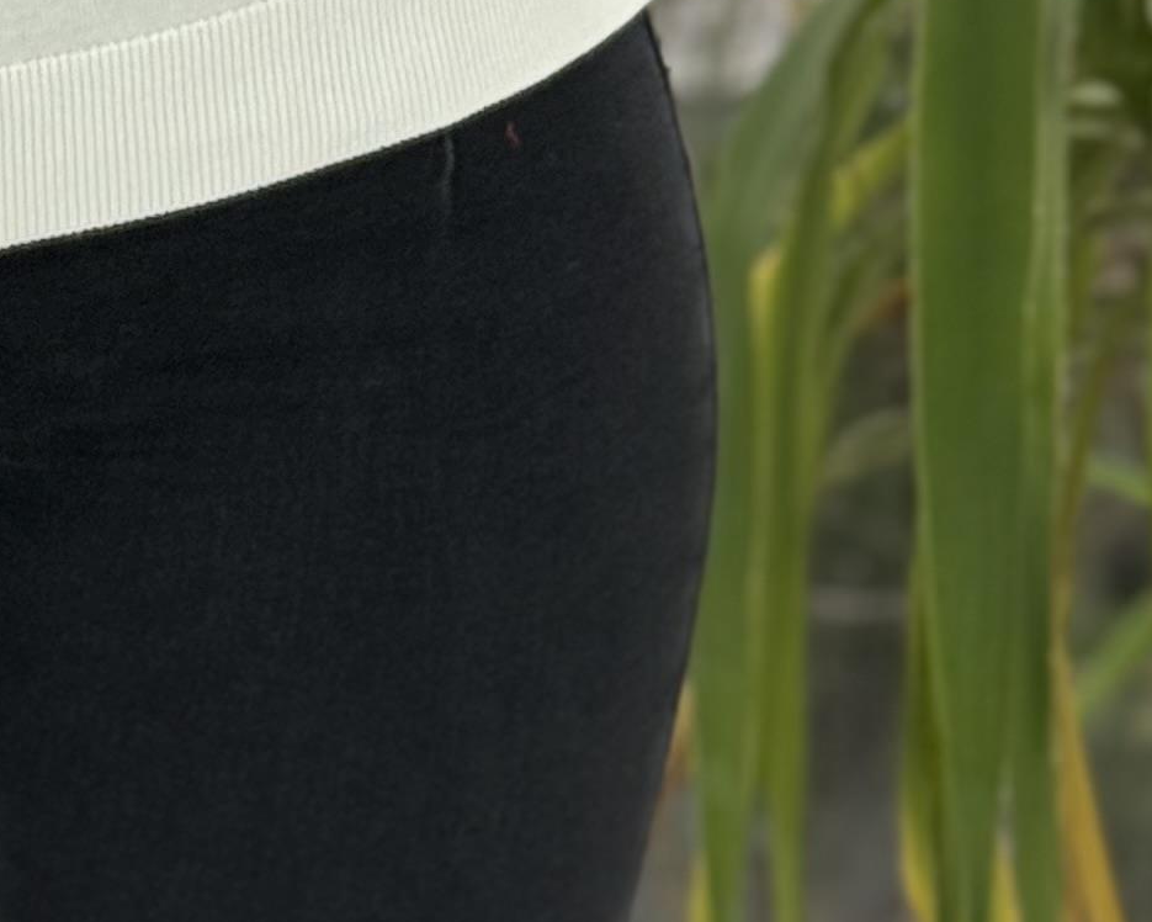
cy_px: -1023
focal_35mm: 202
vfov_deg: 7.3
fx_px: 6887
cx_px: 1
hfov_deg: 9.5
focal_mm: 6.76
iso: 100
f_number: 1.78
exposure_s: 1/144
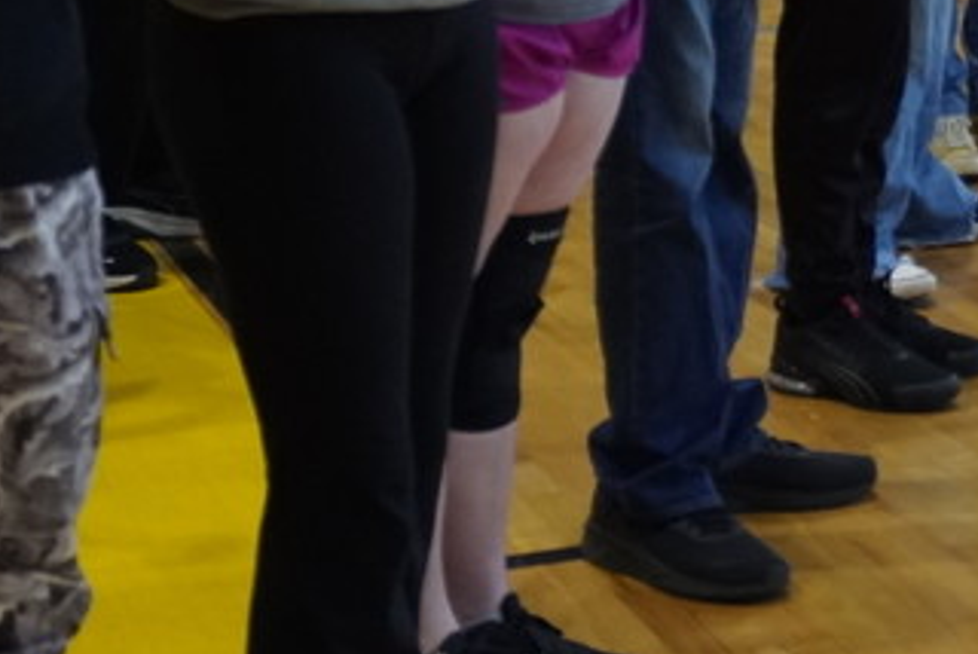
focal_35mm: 149
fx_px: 4040
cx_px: 810
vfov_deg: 9.1
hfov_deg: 13.7
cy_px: -202
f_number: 5
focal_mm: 31
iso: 6400
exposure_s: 1/500
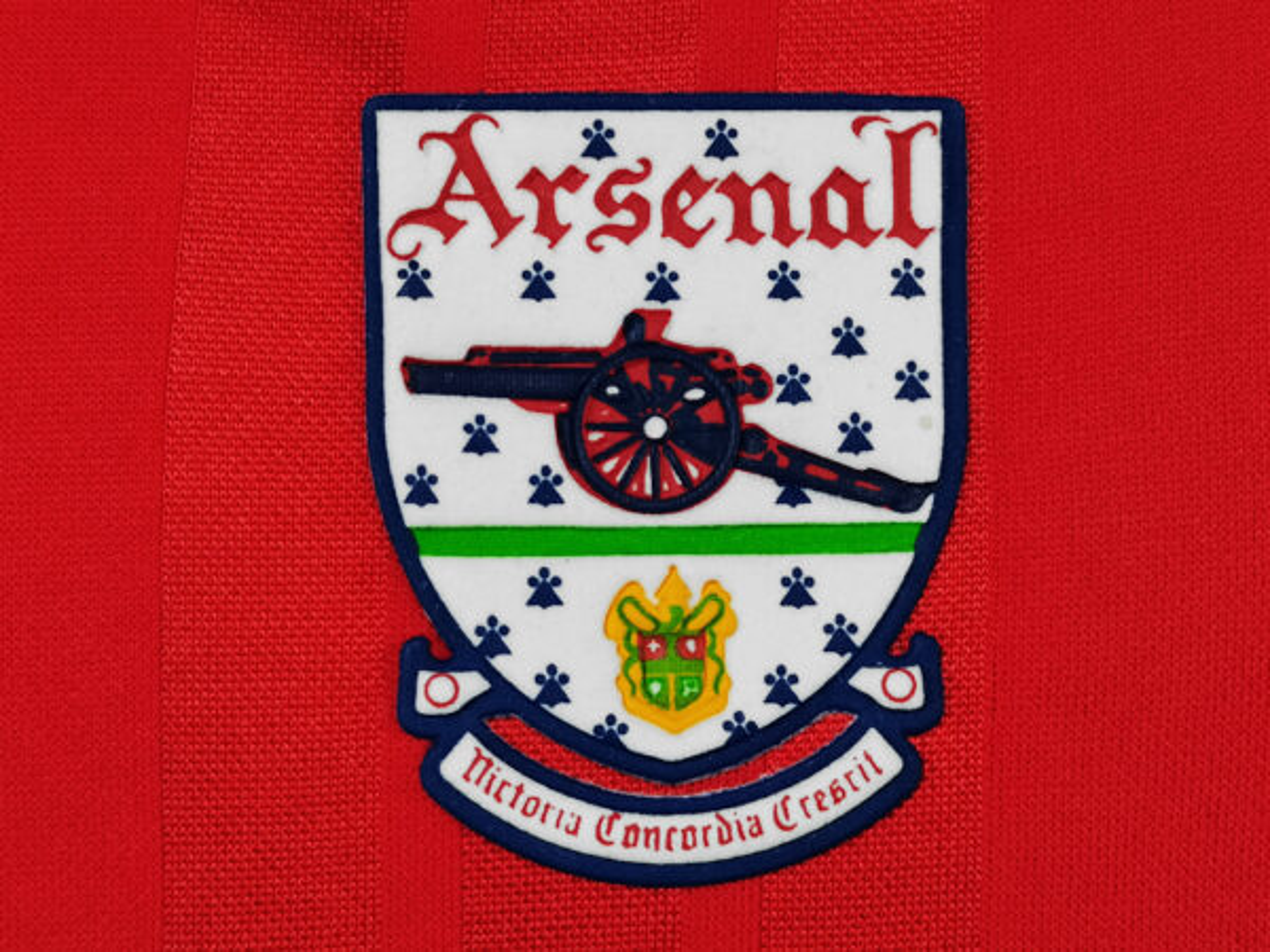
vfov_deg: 22.9
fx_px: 2348
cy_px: 476
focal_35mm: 64
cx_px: 635
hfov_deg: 30.3
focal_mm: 5.58
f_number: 1.8
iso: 160
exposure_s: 1/100
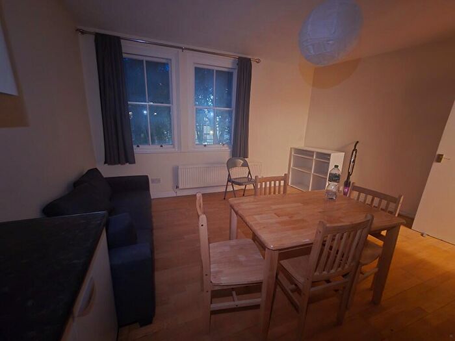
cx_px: 228
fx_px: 171
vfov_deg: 89.9
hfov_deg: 106.2
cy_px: 170
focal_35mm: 13
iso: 1000
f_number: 2.2
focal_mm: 2.2
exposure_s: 1/8.33
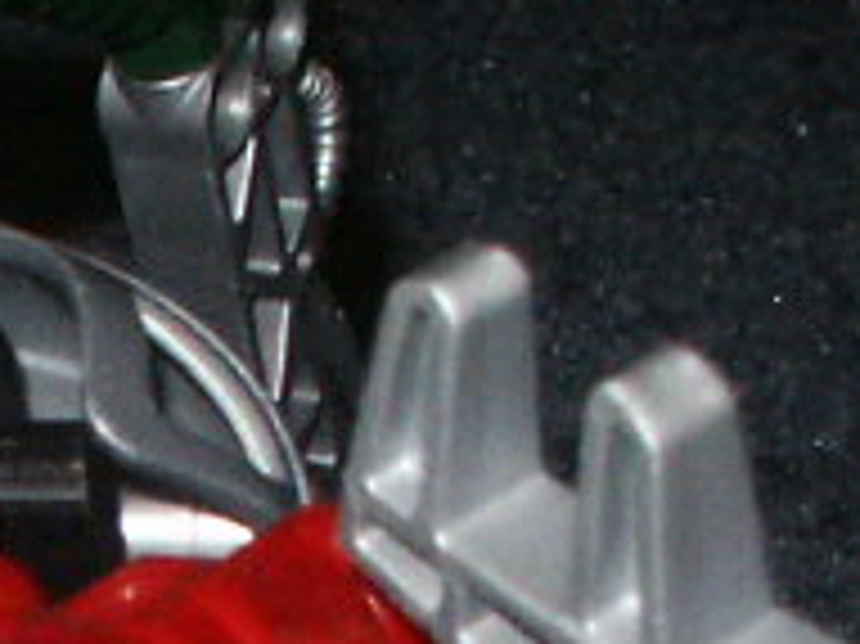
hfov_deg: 8.1
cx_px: -666
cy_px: 1297
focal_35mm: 235
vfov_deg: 6.1
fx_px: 5835
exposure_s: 1/45
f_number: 6.7
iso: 200
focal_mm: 7.18
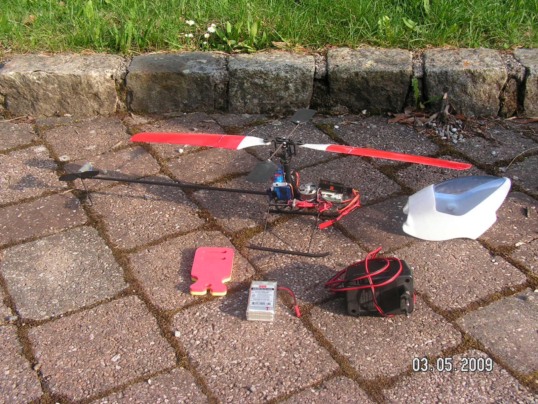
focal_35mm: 45
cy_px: 202
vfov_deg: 32.2
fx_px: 699
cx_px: 269
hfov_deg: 42.1
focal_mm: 7.6
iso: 64
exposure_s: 1/400
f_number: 3.2
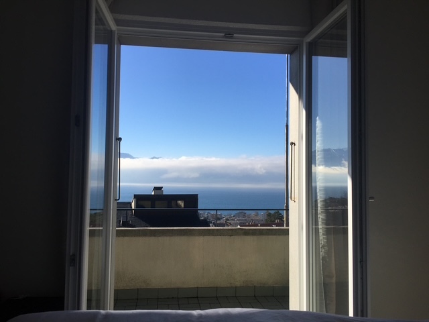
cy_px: 161
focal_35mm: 29
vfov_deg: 48.2
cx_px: 214
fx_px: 359
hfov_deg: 61.7
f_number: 2.2
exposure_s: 1/2475
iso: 32
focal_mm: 4.15
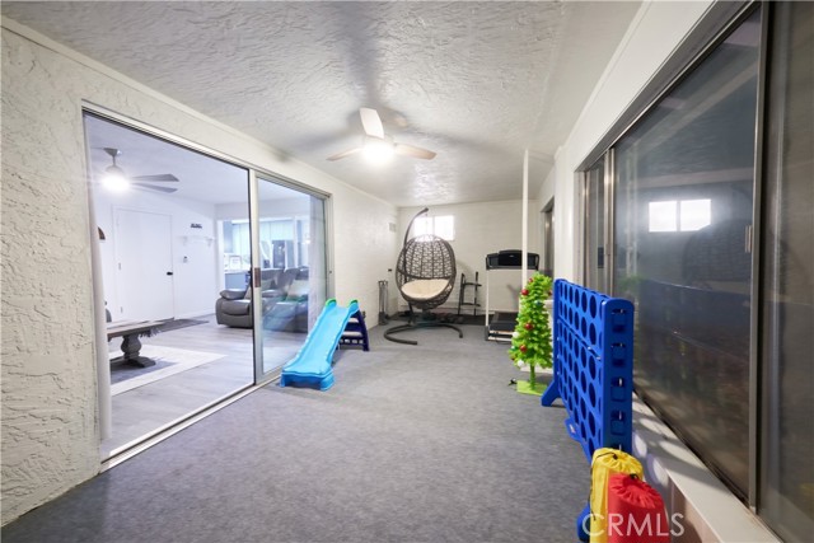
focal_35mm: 12
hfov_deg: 112.6
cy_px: 272
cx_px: 407
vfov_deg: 90.0
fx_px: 271
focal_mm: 8
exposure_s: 1/3
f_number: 16
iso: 800
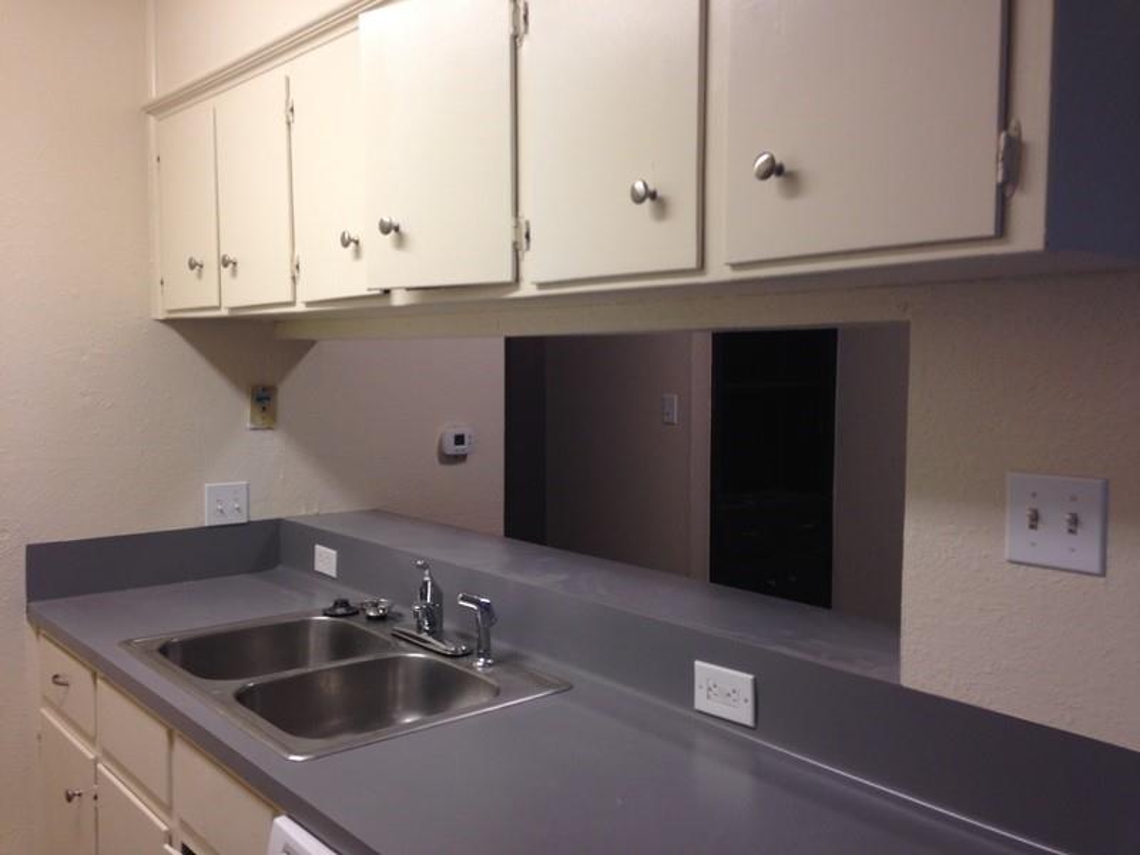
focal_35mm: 33
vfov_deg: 42.9
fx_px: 1087
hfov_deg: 55.4
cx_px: 570
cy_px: 428
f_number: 2.4
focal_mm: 4.12
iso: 50
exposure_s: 1/20
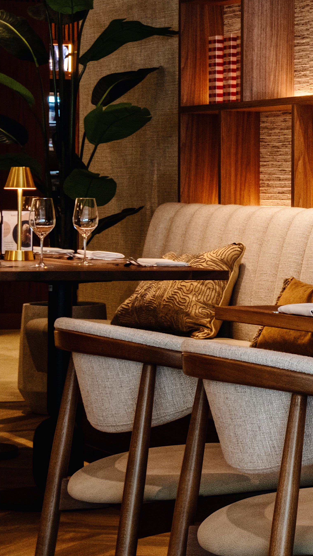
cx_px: 628
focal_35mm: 140
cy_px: 200
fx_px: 2066
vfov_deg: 15.3
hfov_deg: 8.2
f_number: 10
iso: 320
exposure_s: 1/4
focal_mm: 31.4
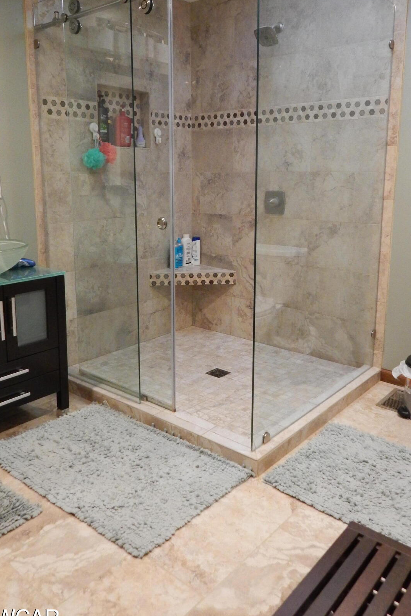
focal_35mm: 30
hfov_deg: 43.6
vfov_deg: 61.7
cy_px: 267
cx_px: 213
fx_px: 514
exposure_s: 1/30
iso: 500
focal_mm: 4
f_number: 3
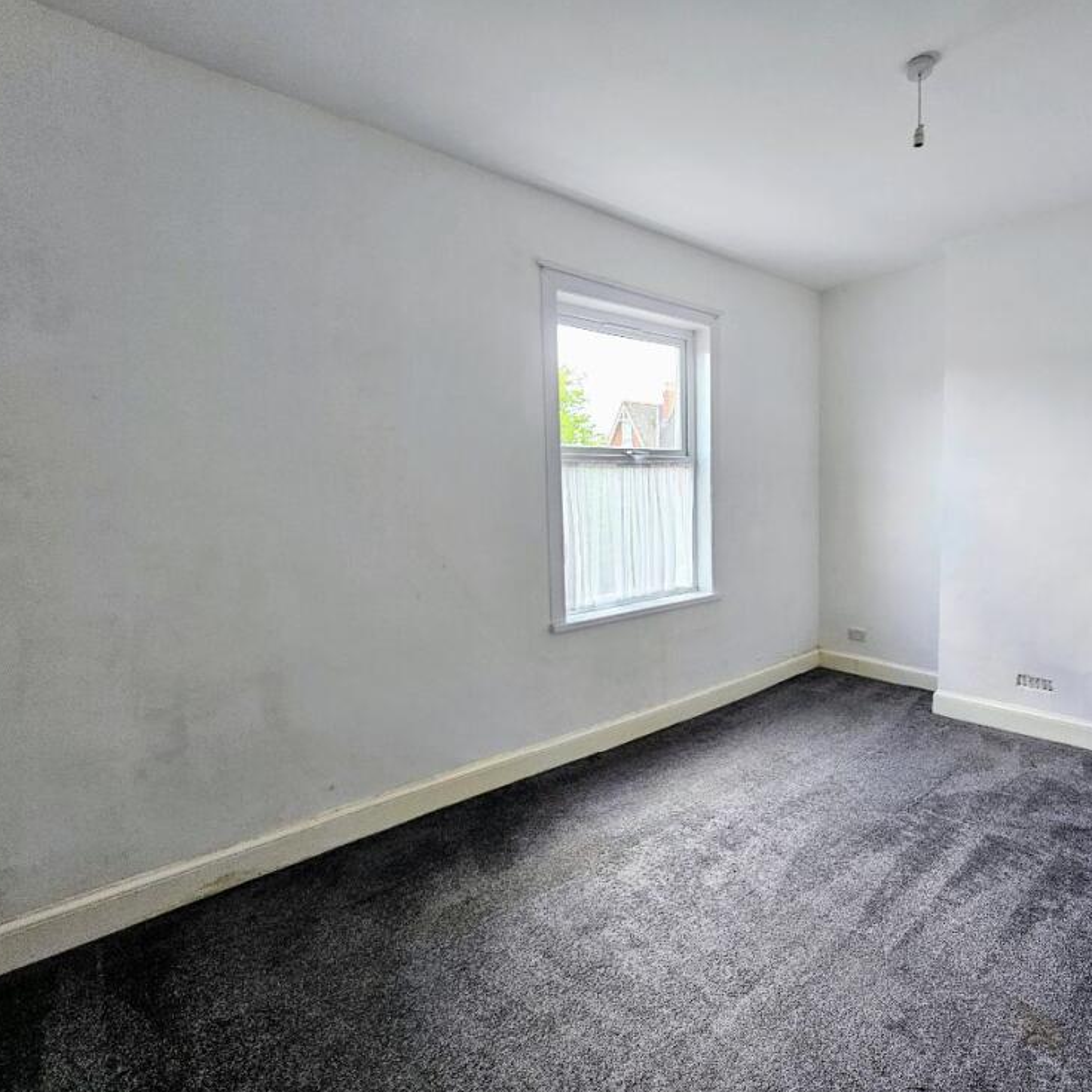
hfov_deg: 85.5
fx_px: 571
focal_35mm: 16
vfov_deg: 87.4
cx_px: 692
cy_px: 544
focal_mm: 2.2
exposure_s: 1/50
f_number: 2.2
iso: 64
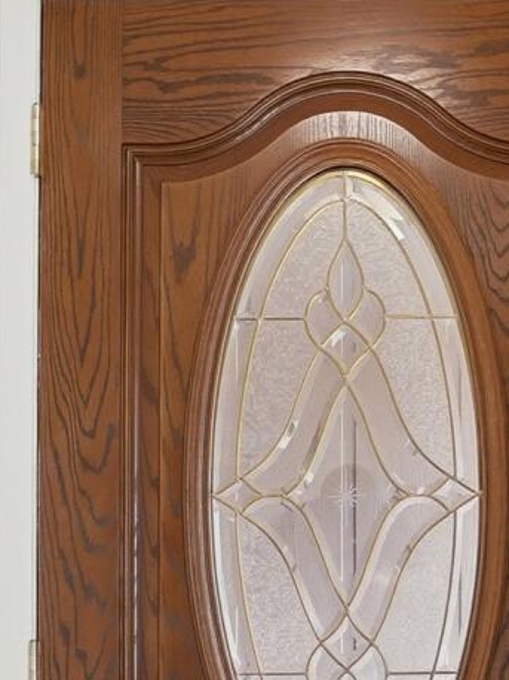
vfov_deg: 29.7
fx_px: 1236
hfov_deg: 23.1
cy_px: 582
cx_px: 378
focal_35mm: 63
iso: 100
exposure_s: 1/640
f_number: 4.5
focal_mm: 10
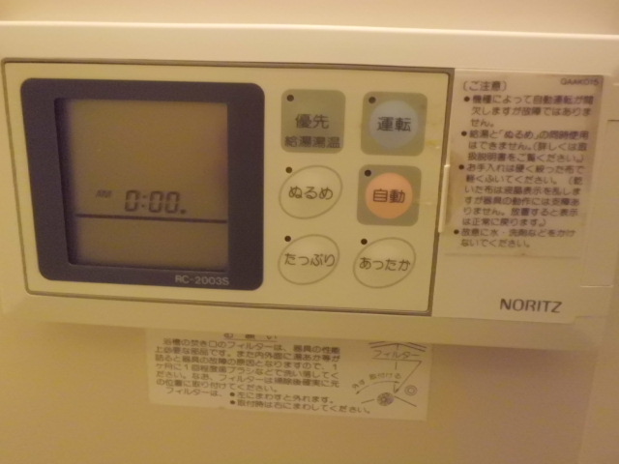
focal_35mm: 26
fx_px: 465
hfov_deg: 67.3
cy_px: 232
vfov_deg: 53.1
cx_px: 310
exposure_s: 1/50
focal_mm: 4.7
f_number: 2.8
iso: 800
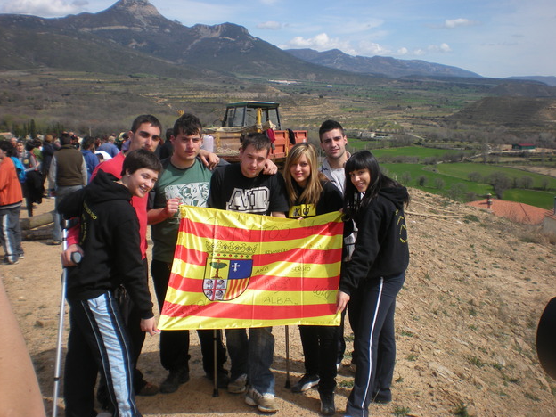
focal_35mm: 39
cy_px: 207
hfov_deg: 47.9
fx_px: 626
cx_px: 282
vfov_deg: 36.8
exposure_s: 1/492
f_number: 4.6
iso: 64
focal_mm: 6.3
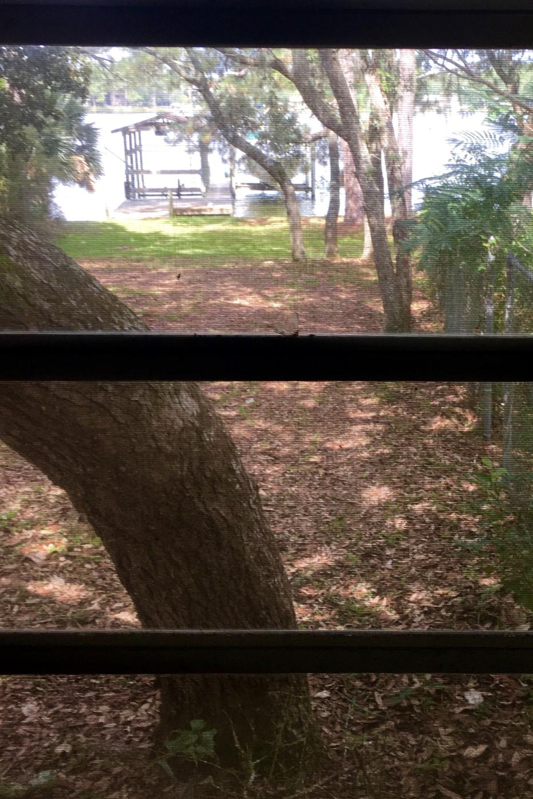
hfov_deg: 30.7
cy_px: 326
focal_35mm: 43
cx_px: 387
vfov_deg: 45.2
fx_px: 955
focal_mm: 4.15
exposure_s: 1/120
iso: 32
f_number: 2.2
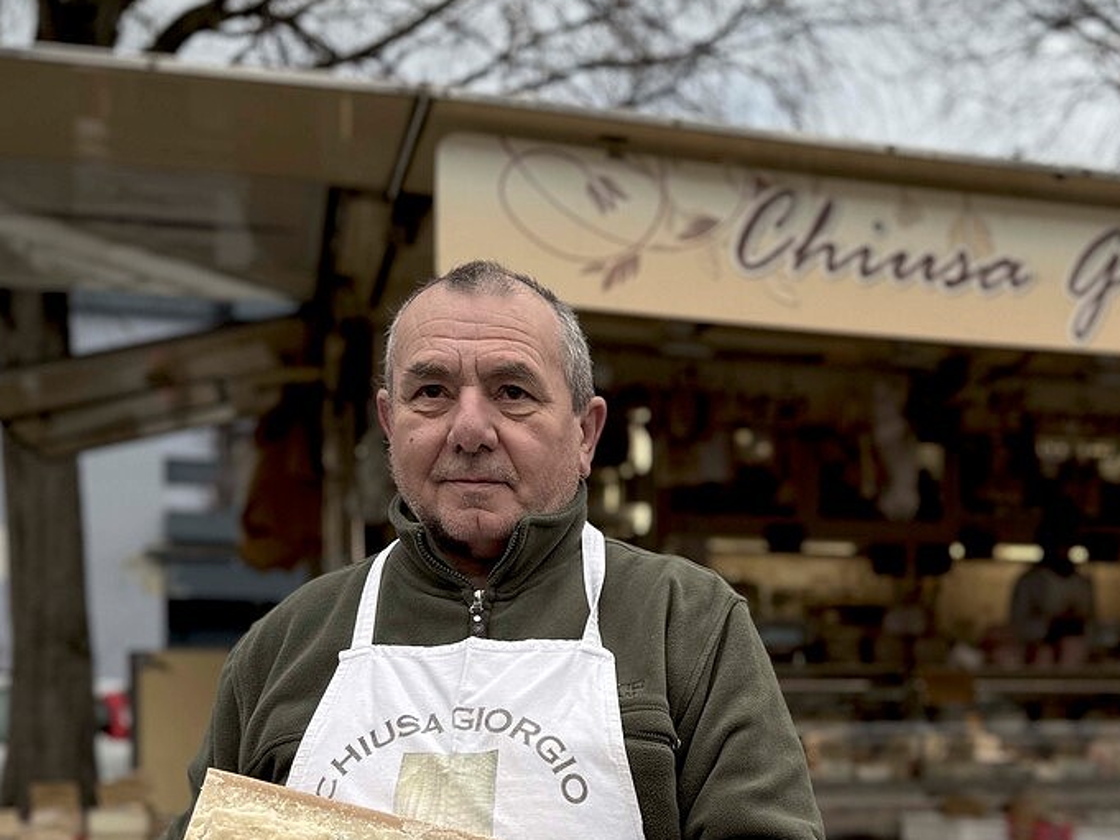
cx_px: 741
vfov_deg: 29.7
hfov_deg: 40.0
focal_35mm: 47
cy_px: 750
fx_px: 1521
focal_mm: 6.76
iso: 80
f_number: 1.78
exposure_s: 1/813
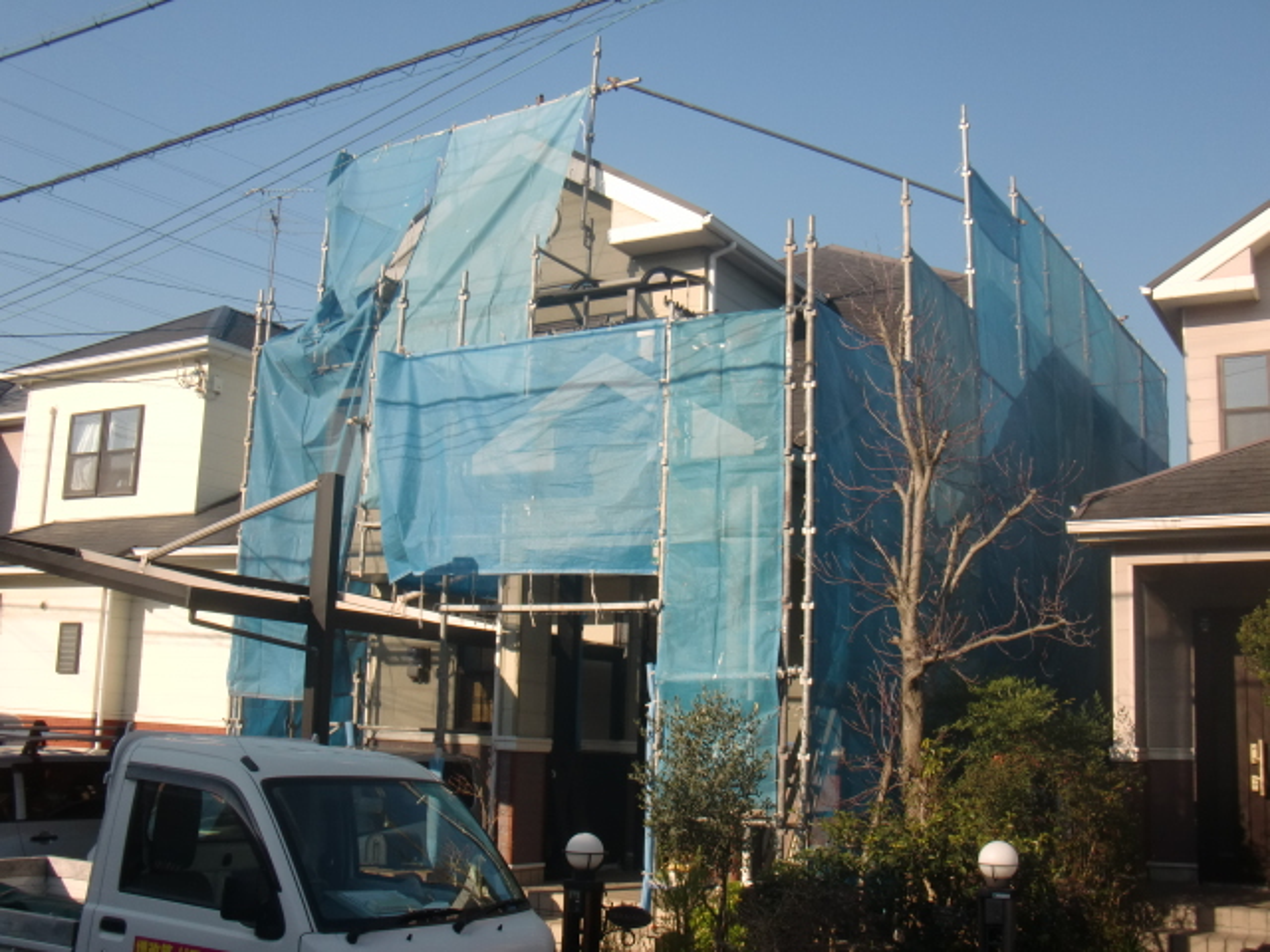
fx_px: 1394
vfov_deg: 37.7
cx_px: 635
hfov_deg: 49.0
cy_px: 476
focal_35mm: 38
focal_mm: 6.66
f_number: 3.9
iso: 64
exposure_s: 1/400
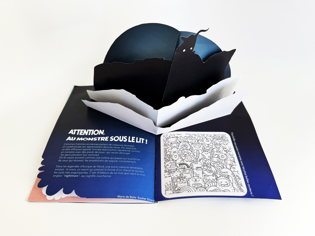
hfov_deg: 71.6
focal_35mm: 24
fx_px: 218
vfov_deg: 56.8
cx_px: 158
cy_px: 118
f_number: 1.78
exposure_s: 1/372
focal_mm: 6.76
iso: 80
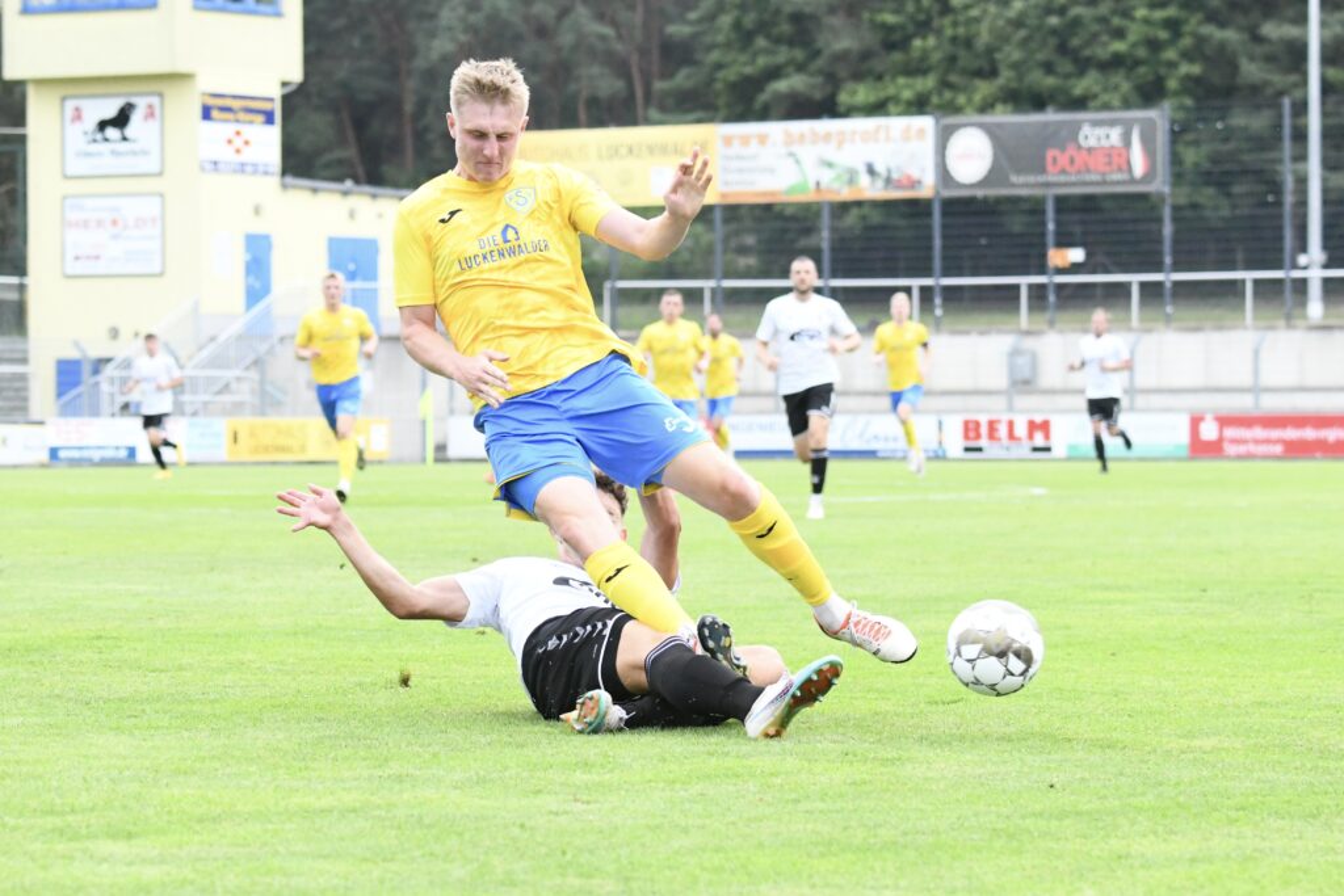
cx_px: 672
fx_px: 3920
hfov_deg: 19.5
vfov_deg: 13.0
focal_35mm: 105
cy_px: 448
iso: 6400
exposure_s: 1/1600
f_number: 4.8
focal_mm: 105
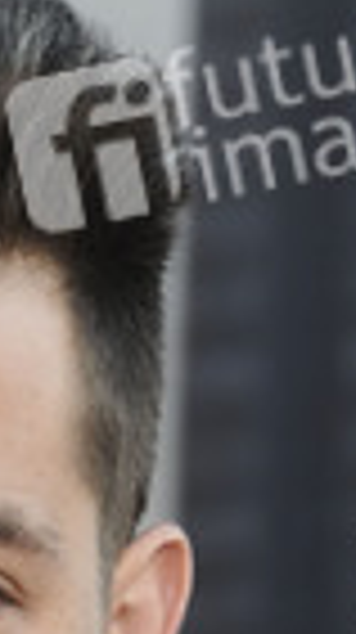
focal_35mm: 779
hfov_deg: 1.6
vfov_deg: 2.8
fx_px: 13120
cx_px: -169
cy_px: 800
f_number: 5
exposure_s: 1/200
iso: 320
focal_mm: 175
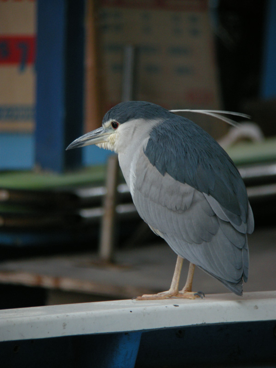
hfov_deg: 30.9
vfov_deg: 40.4
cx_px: 138
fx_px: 500
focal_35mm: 47
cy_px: 184
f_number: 3.4
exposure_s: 1/8.3
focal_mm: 10.1
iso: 200
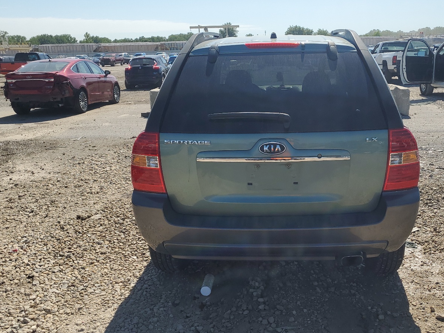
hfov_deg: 52.1
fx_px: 449
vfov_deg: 40.7
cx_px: 277
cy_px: 174
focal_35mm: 35
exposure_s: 1/3333
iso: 50
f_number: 1.5
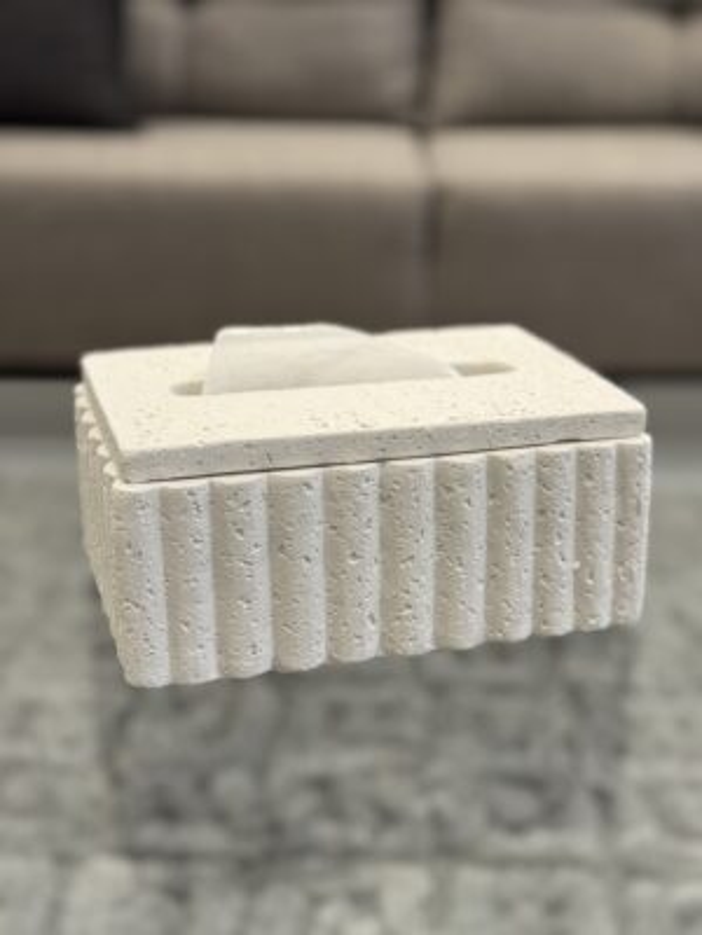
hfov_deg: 30.3
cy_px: 468
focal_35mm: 48
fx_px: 1298
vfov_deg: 39.7
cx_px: 351
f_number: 1.78
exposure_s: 1/50
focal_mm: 6.76
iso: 80
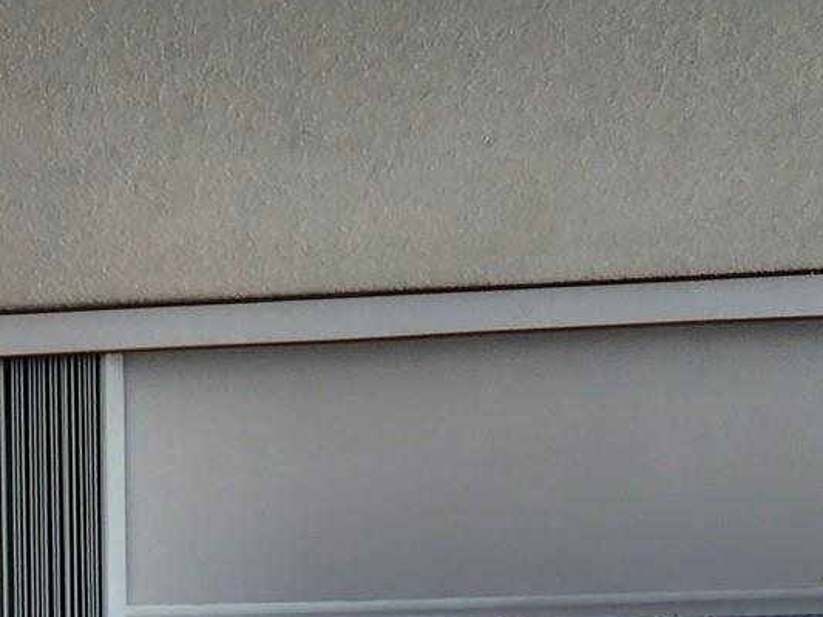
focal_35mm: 39
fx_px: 927
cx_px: 136
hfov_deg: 44.9
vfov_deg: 26.9
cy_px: 910
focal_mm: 2.2
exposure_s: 1/120
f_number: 2.2
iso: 64
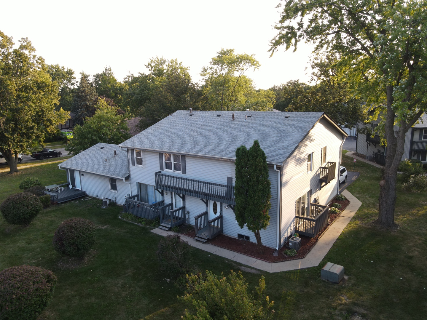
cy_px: 160
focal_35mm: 24
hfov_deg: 71.6
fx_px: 296
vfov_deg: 56.8
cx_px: 214
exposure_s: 1/100
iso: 100
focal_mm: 4.5
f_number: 2.8
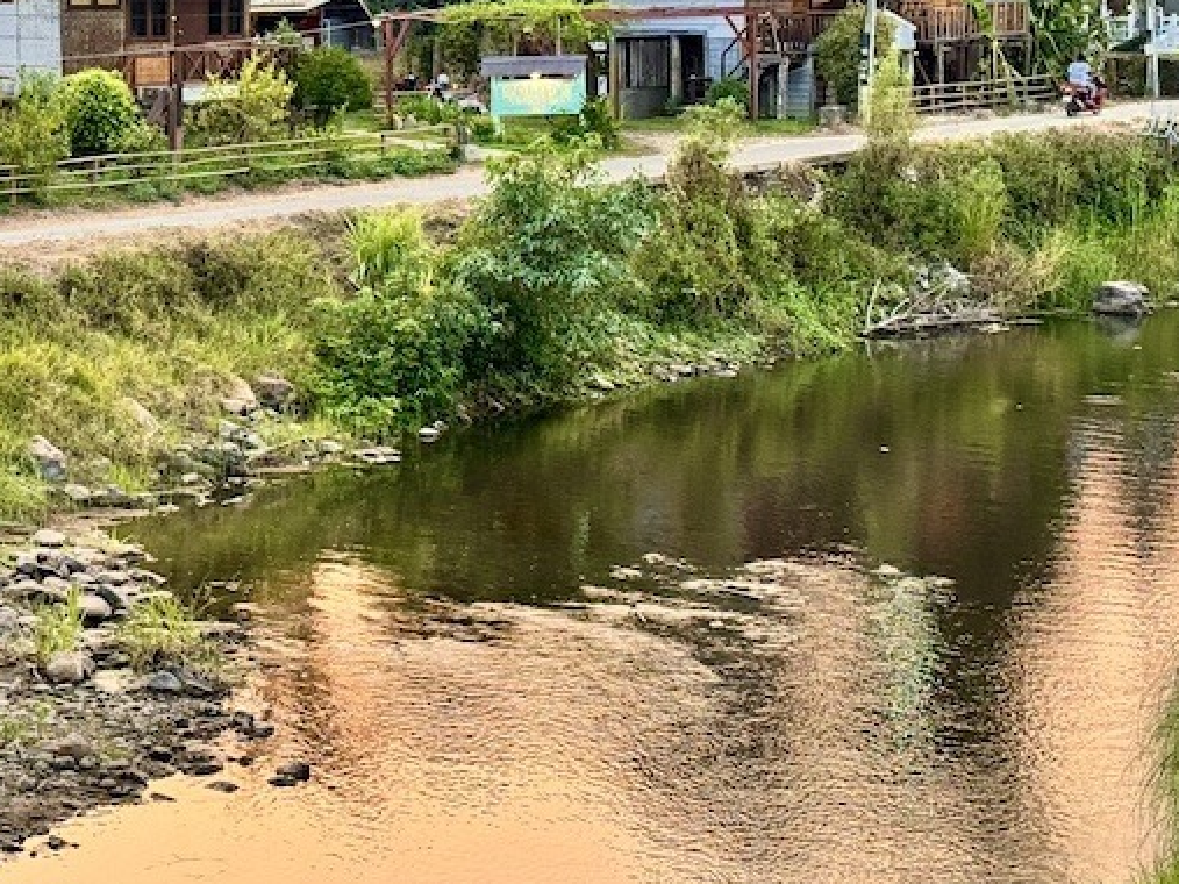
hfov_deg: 19.9
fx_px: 3303
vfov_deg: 15.1
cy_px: 100
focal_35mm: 97
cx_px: 153
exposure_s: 1/209
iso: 64
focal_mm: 6.76
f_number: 1.78
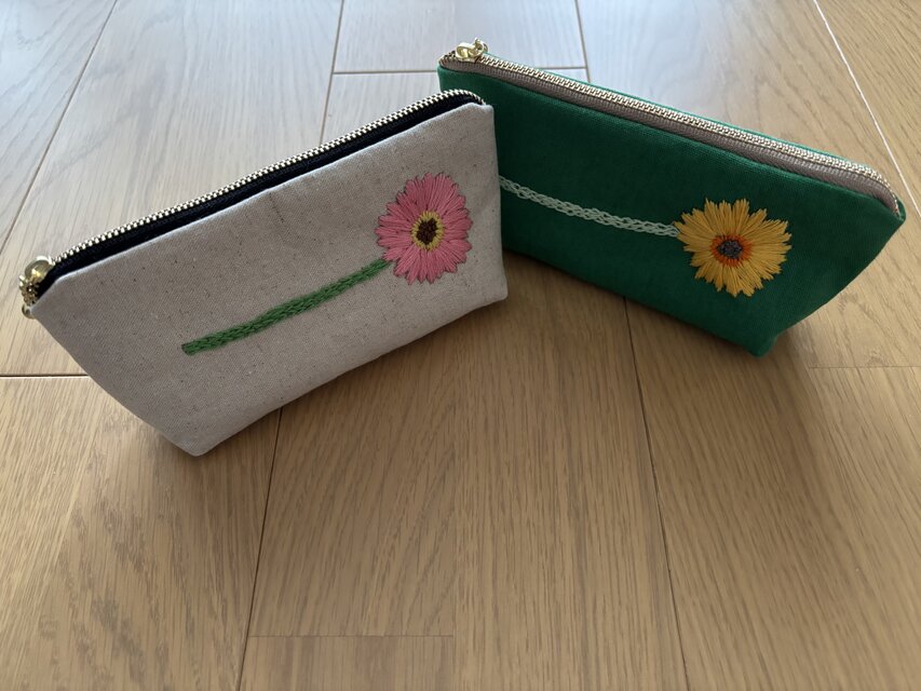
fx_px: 692
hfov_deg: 67.3
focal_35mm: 26
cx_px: 460
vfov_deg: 53.1
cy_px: 346
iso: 500
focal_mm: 5.96
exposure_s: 1/56
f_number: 1.6
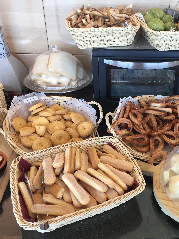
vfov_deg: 47.9
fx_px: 269
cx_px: 137
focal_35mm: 39
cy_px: 119
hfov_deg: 35.9
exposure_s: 1/33
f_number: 2.2
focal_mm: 4.15
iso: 32
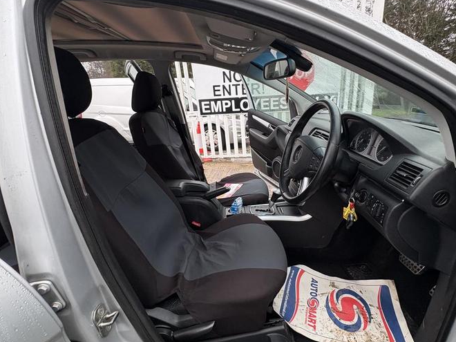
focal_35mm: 19
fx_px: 250
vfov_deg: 68.5
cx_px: 251
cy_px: 189
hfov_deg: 84.4
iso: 250
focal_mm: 2.22
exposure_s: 1/77
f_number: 2.2
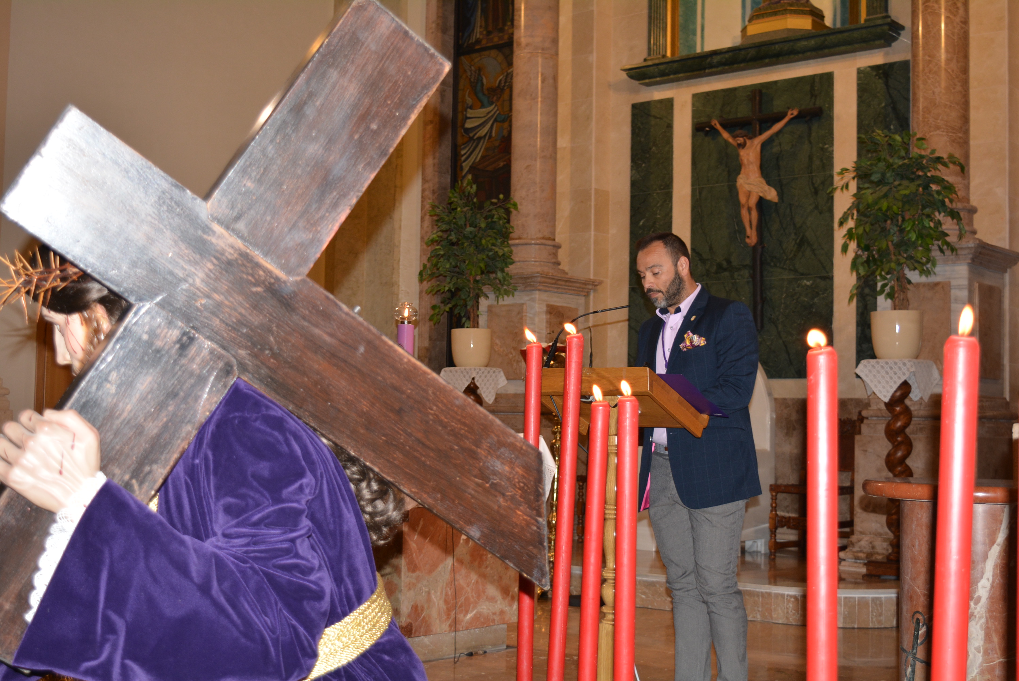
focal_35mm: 51
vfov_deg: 26.5
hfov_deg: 38.9
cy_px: 340
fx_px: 1445
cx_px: 510
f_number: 4.5
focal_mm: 34
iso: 400
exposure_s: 1/60
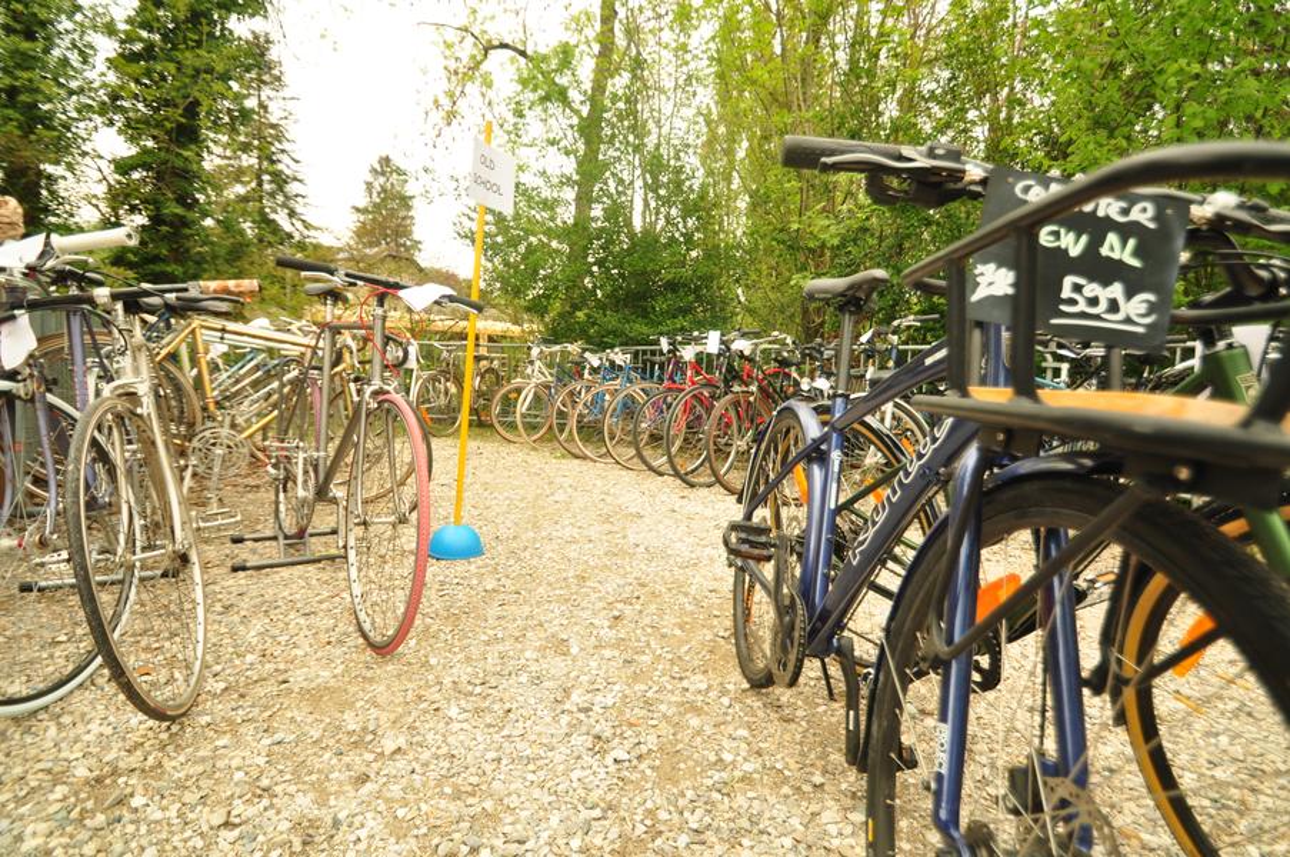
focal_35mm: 16
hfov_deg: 95.0
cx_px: 645
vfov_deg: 71.9
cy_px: 428
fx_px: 591
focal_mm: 11
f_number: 3.5
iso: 200
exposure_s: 1/500
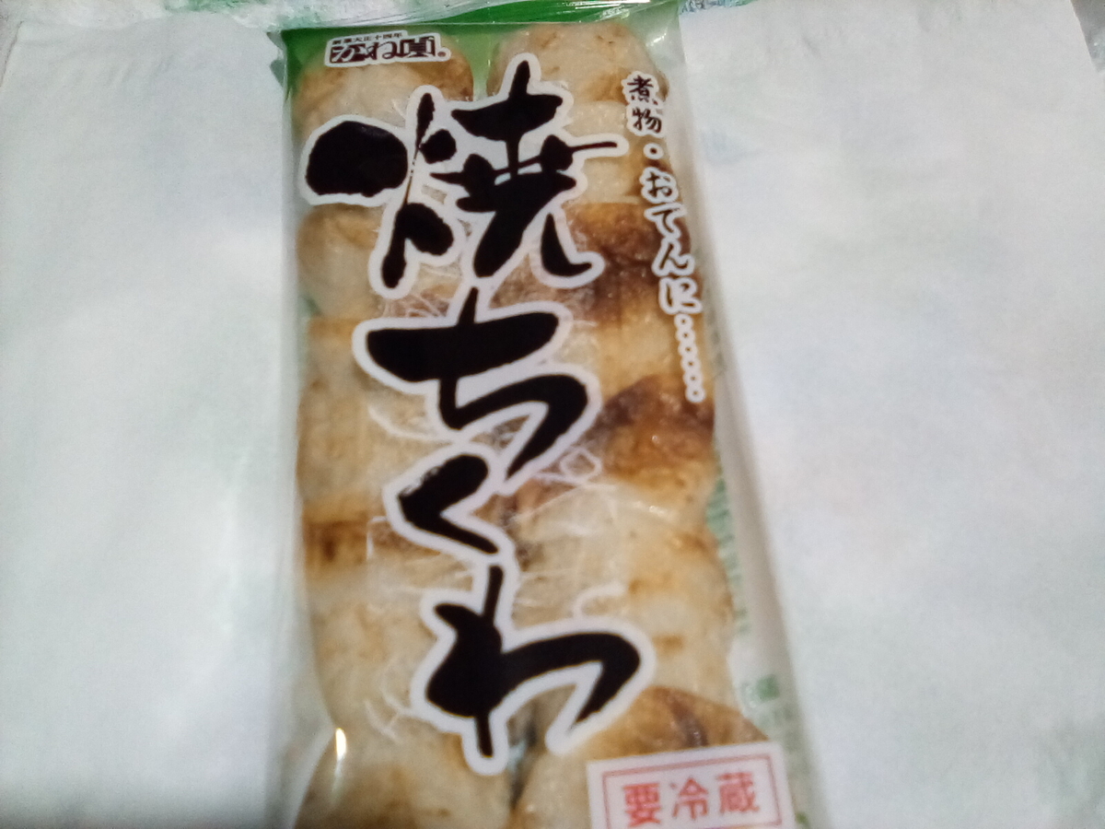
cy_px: 414
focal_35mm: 28
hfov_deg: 63.4
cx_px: 552
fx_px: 894
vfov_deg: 49.7
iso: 114
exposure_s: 1/33.3
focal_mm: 2.27
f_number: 2.2
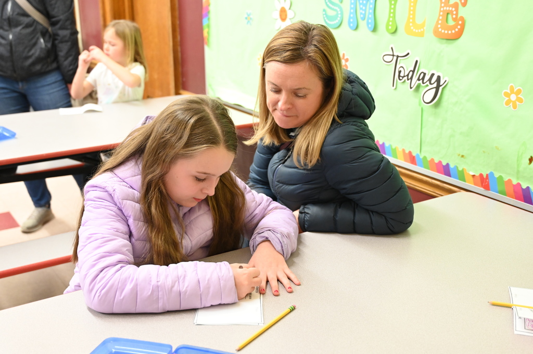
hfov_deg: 47.4
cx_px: 266
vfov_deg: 32.6
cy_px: 177
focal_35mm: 41
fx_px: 607
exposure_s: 1/60
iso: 3200
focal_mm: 41
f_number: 4
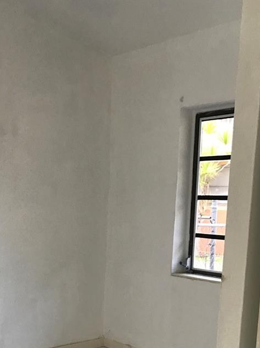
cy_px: 312
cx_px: 37
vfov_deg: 34.2
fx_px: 531
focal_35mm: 53
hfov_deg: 26.8
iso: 25
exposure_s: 1/30
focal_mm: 3.99
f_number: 1.8
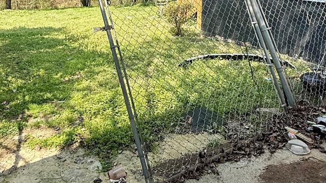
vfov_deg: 34.1
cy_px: 26
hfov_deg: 59.2
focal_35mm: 33
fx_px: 285
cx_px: 137
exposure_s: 1/625
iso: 50
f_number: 2.2
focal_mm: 2.22
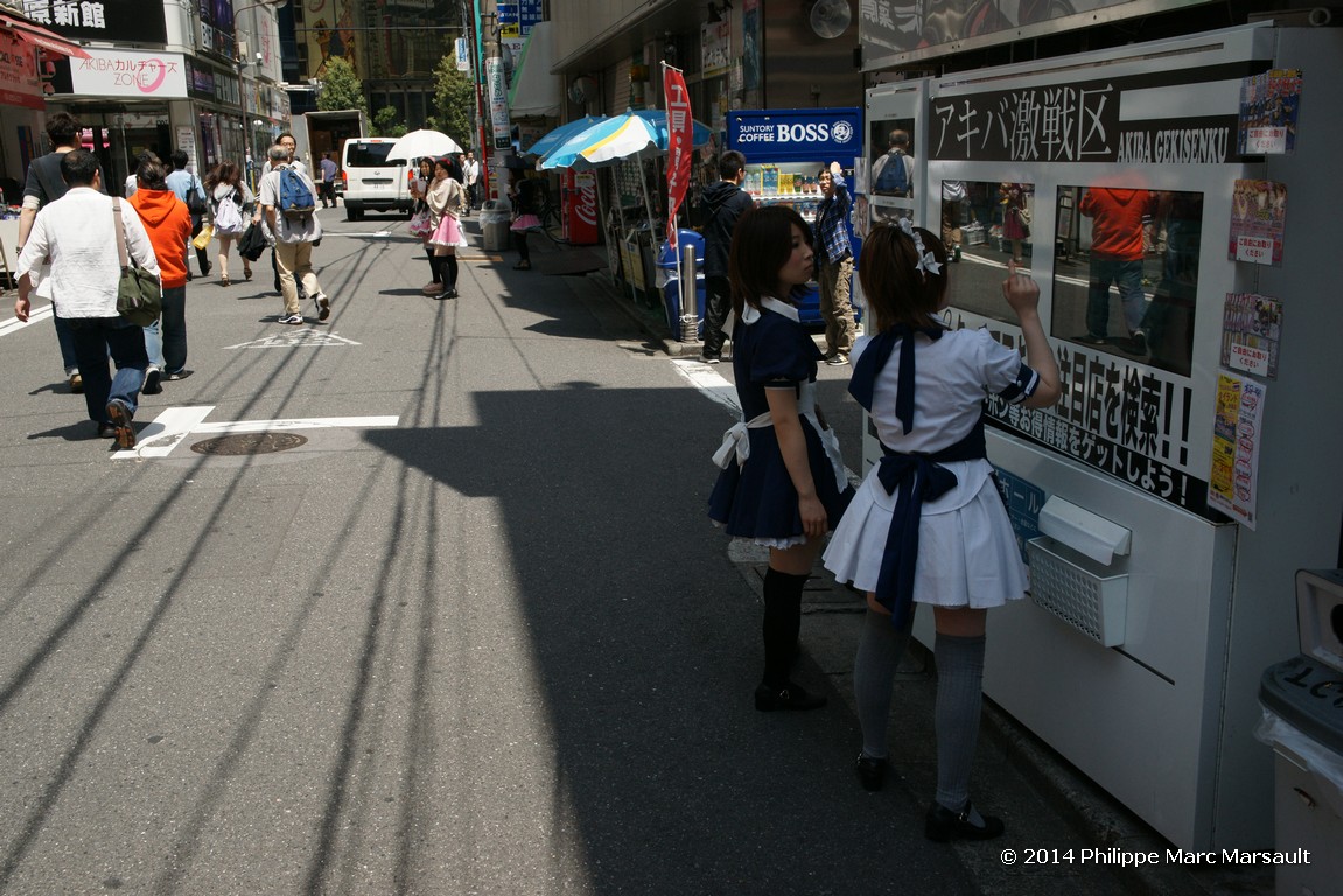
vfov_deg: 37.9
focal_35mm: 35
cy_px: 448
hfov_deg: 54.4
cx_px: 672
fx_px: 1306
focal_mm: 35
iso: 400
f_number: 11
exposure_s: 1/320
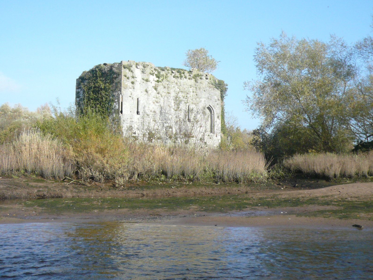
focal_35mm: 45
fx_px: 485
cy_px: 140
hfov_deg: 42.1
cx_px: 186
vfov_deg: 32.2
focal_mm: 4.9
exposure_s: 1/800
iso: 100
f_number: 2.9
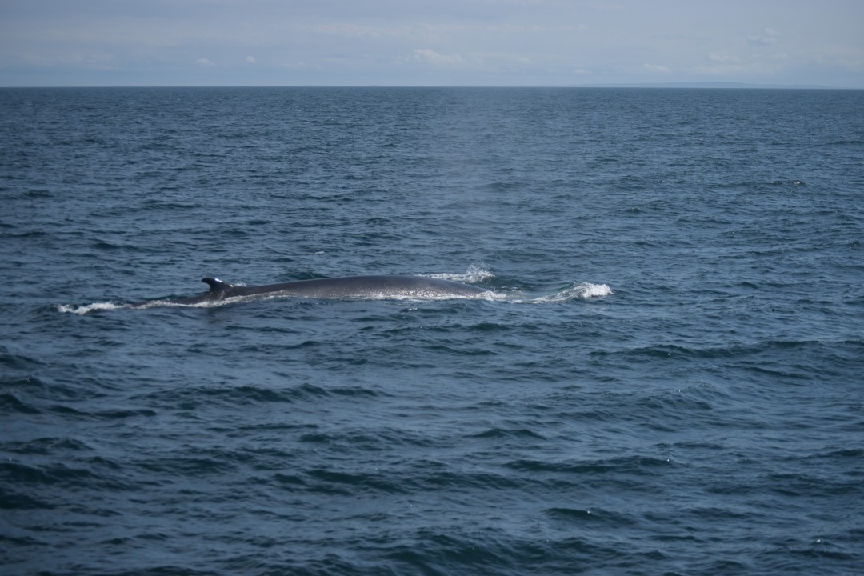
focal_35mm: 90
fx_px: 2160
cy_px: 288
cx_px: 432
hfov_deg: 22.6
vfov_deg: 15.2
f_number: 4
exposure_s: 1/4000
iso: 200
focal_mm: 60
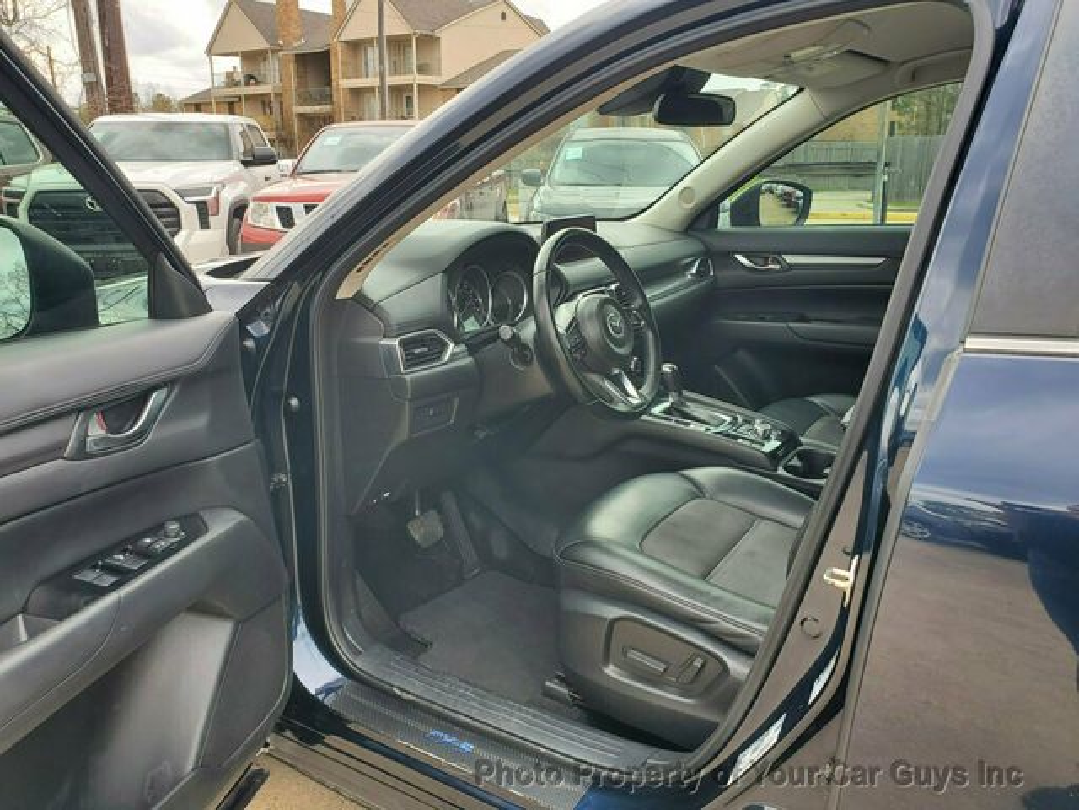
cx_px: 540
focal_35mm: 26
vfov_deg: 53.1
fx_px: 810
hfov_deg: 67.3
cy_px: 405
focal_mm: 4.3
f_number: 2.4
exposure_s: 1/182
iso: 50
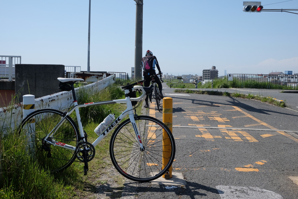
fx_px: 298
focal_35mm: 36
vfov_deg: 36.9
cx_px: 149
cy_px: 100
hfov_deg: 53.1
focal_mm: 24.3
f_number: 9
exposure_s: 1/600
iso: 400
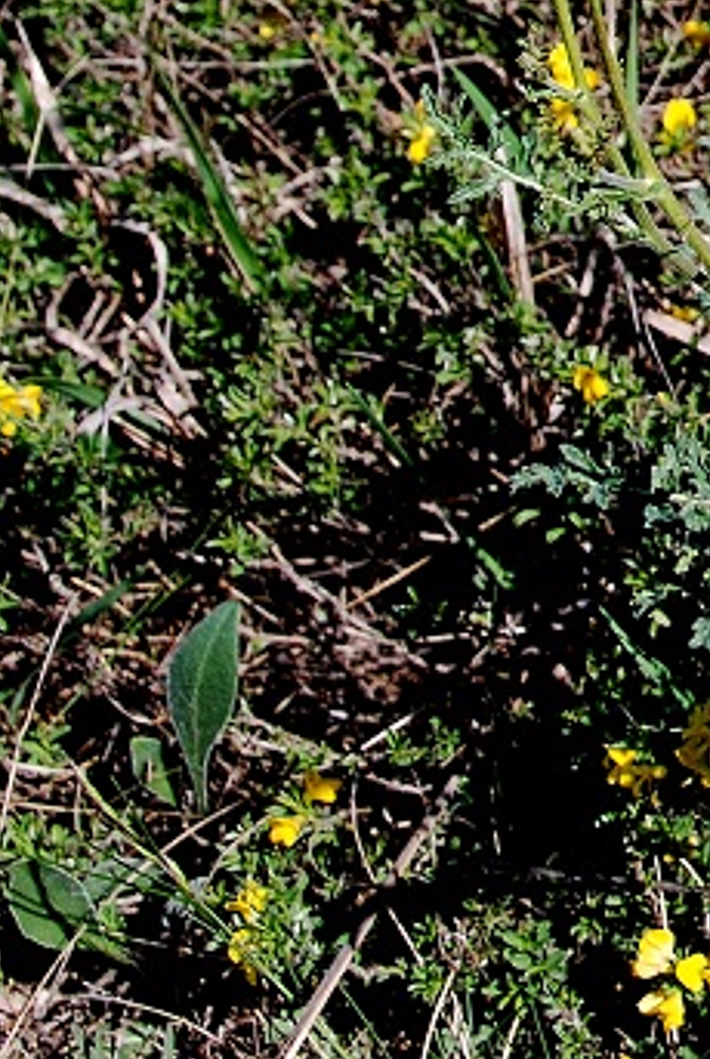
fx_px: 3889
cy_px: -43
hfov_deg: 10.0
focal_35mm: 132
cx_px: 1136
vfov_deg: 15.2
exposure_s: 1/200
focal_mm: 26
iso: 100
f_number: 7.1
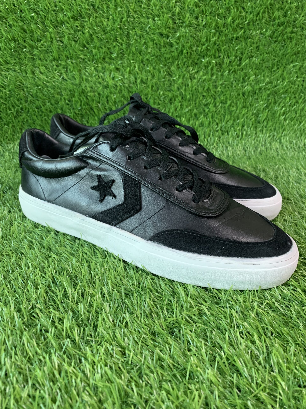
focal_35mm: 26
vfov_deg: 67.3
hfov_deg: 53.1
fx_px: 306
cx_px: 153
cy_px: 204
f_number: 1.8
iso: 400
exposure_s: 1/52
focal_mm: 4.25
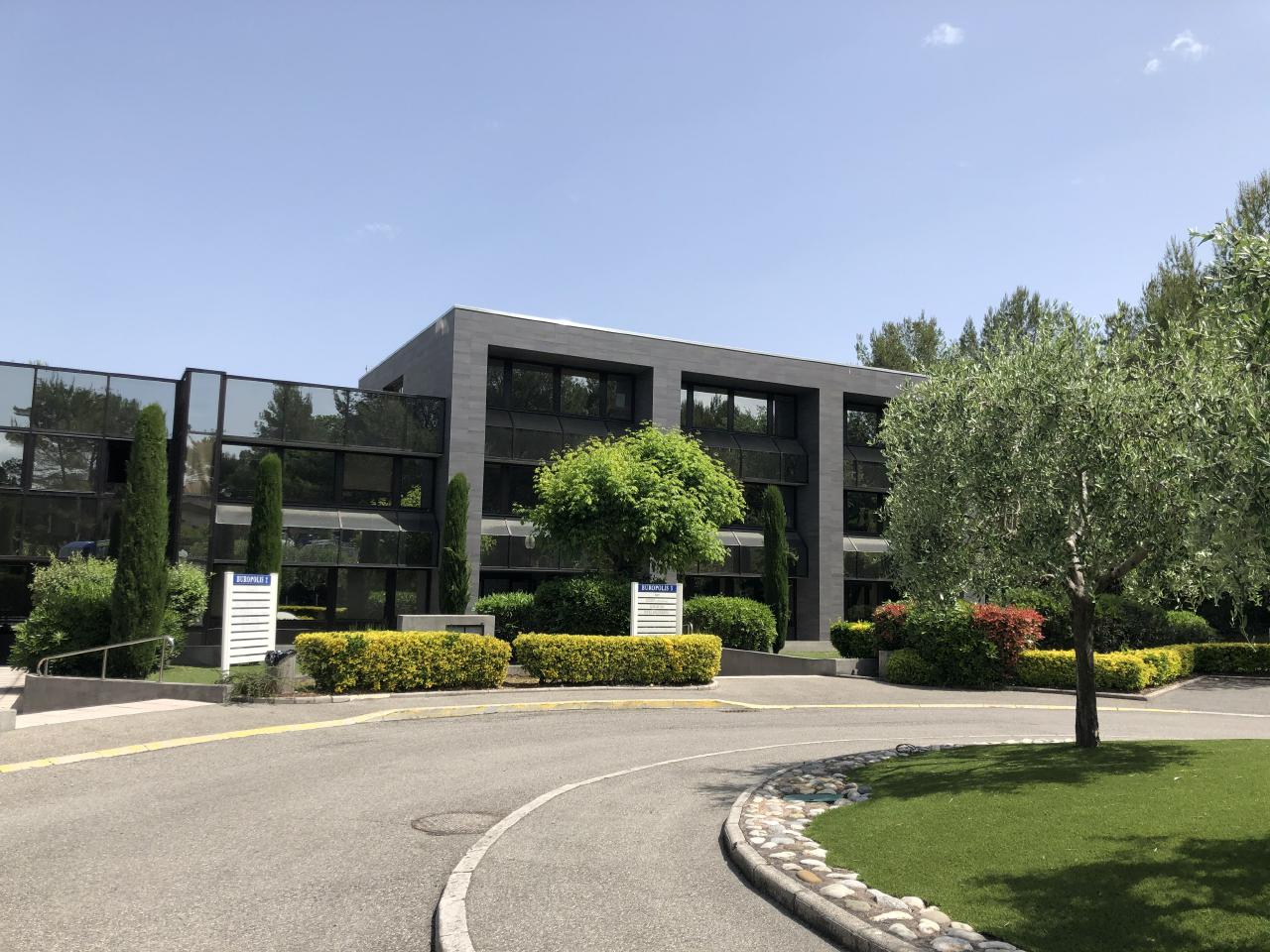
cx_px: 635
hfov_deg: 63.4
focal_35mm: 28
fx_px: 1027
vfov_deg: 49.7
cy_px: 476
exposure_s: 1/1919
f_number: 1.8
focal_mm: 4
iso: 20
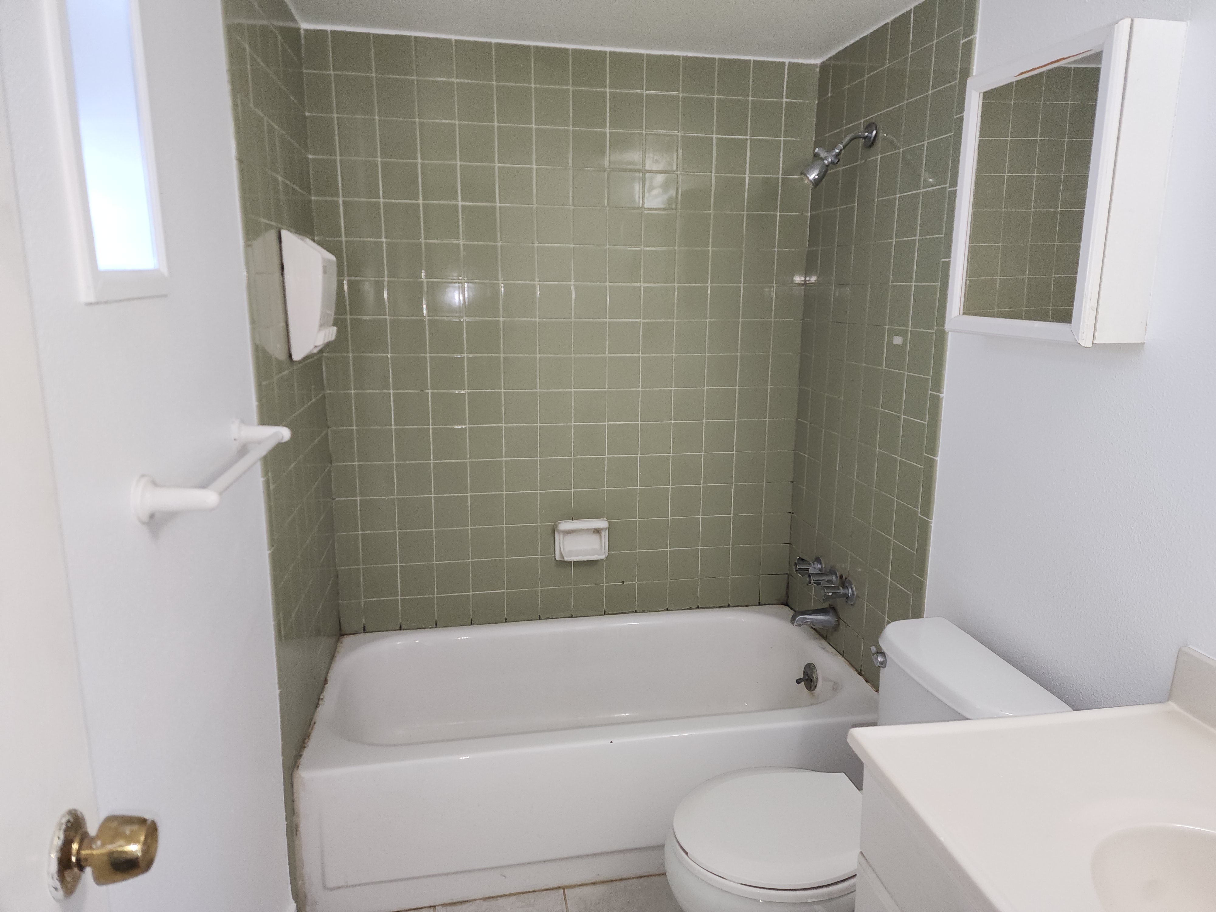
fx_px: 808
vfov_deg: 58.9
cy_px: 456
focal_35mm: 23
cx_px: 608
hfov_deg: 73.9
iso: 125
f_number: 1.8
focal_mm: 6.4
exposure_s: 1/60
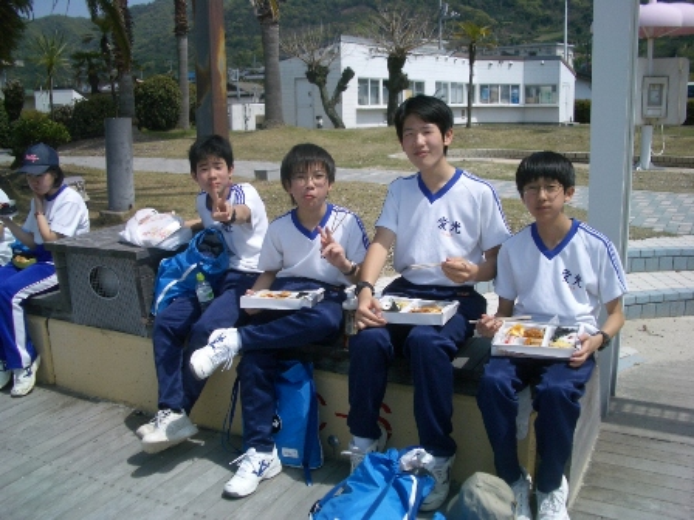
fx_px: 702
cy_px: 260
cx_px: 347
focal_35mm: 35
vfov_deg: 40.7
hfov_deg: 52.6
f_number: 4.3
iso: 50
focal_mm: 5.8
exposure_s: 1/640
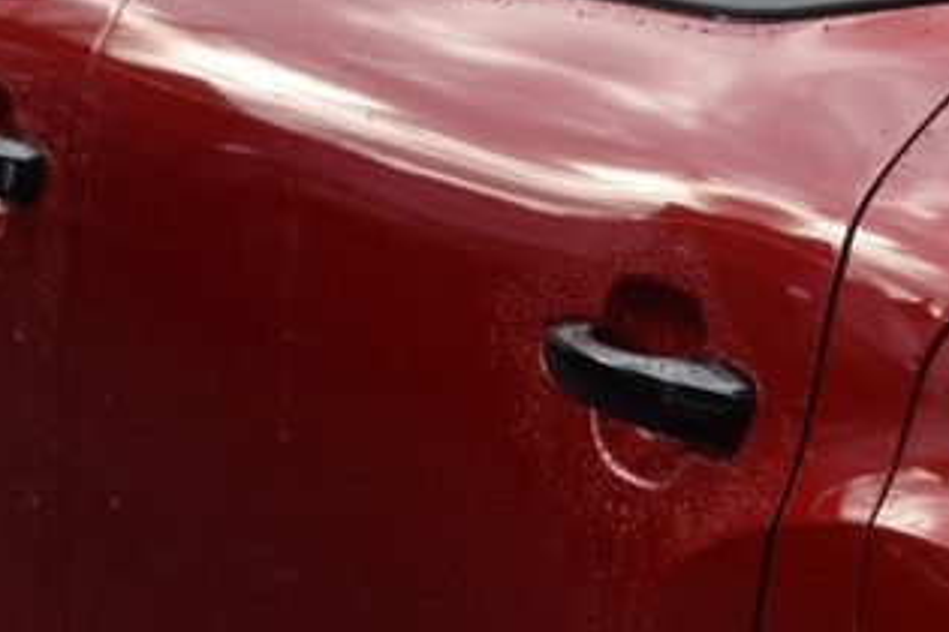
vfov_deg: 6.7
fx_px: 5404
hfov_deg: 10.0
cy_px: 122
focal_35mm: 205
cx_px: 756
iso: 320
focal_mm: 42
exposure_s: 1/250
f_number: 8
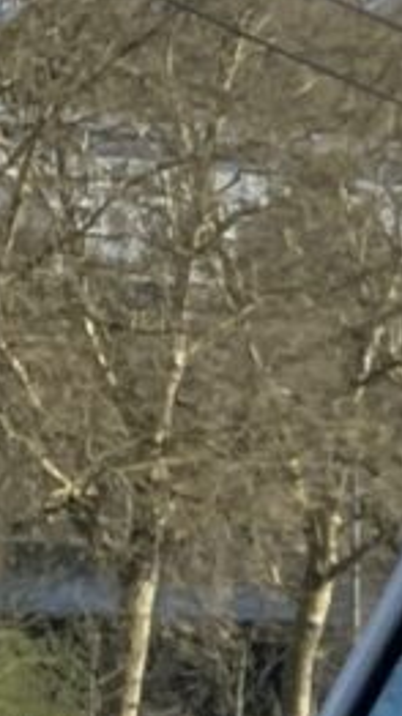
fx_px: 5259
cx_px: 2688
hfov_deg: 3.6
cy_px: 976
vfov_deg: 7.7
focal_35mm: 277
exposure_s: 1/1927
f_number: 1.8
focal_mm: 4.25
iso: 32
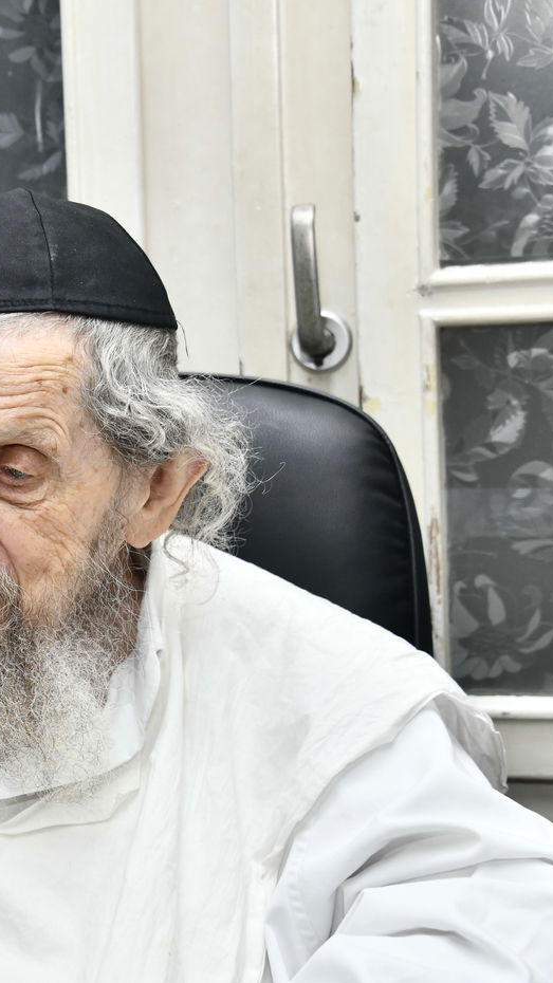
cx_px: -30
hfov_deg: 14.4
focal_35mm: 82
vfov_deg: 25.9
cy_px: 492
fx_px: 2138
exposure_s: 1/200
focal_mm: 52
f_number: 6.3
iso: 1250
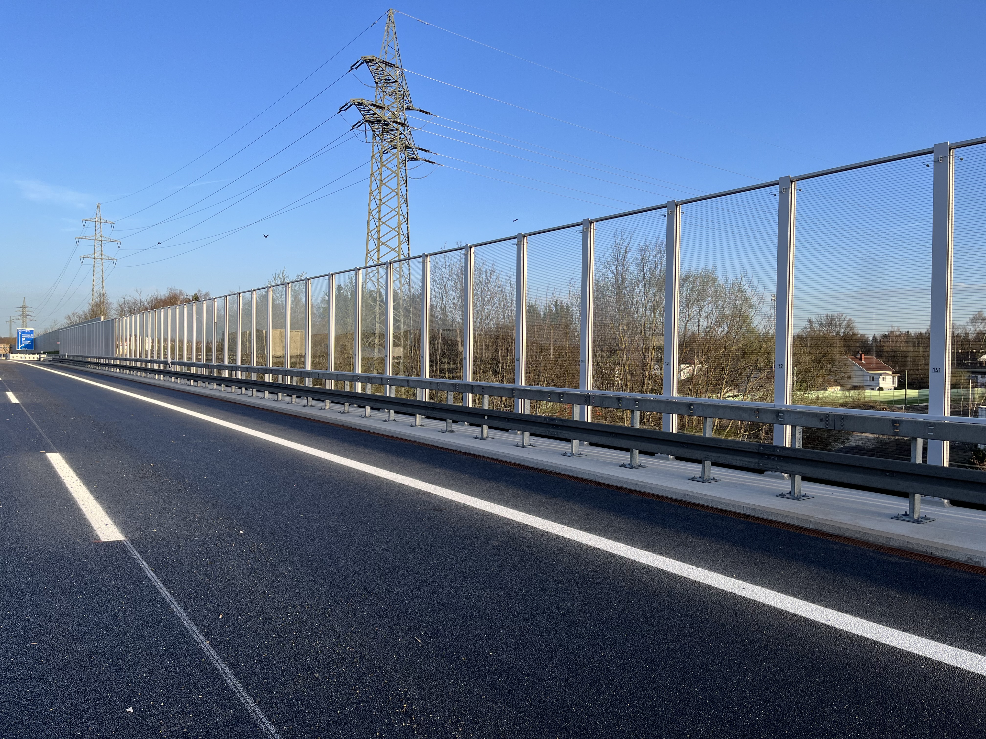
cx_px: 493
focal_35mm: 26
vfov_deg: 53.1
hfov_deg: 67.3
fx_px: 741
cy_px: 370
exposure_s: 1/1372
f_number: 1.6
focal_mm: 5.1
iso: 50
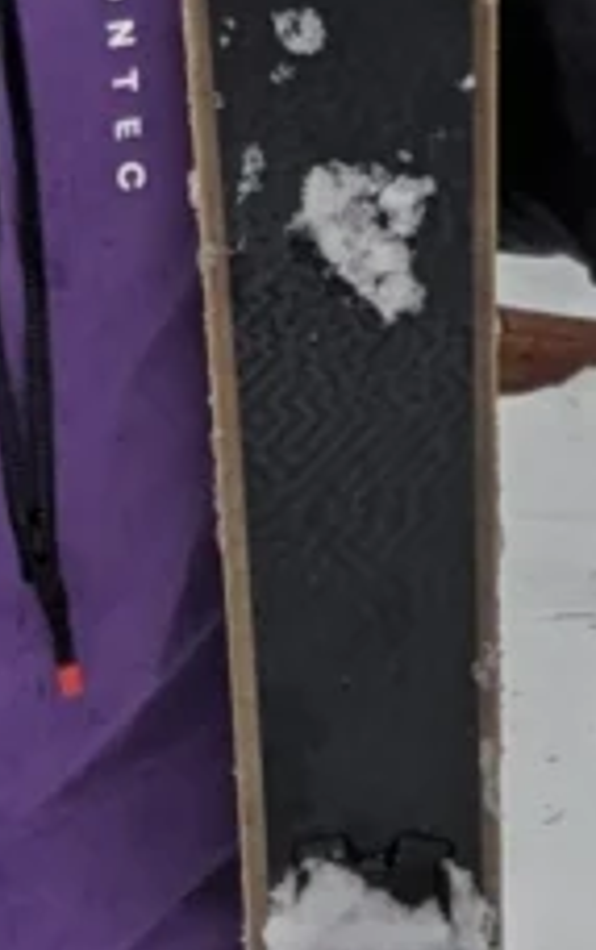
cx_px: 321
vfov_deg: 13.3
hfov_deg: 8.4
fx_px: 4044
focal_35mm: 156
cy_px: 108
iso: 42
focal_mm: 2.51
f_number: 2
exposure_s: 1/120
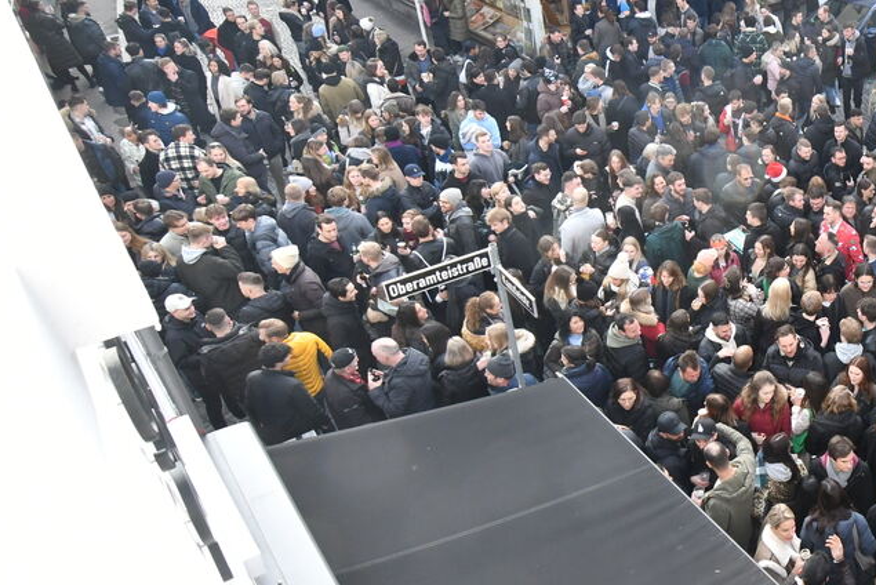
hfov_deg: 48.9
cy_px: 276
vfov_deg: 38.9
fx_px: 828
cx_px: 813
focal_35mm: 34
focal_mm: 12
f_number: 9
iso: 1250
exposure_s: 1/320
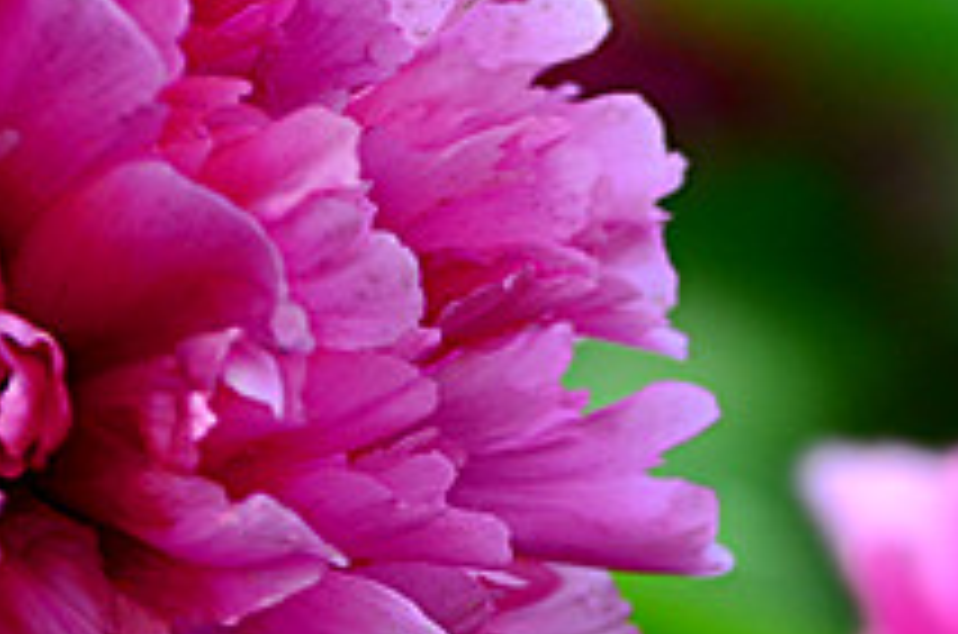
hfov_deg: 2.1
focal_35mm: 986
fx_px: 26177
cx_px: 715
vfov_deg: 1.4
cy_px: 573
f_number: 2.8
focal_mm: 175
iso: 200
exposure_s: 1/800
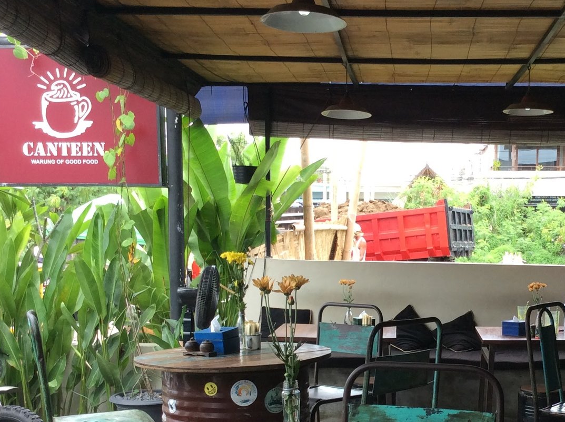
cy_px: 329
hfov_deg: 32.7
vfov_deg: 24.8
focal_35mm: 58
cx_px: 415
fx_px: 945
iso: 40
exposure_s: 1/100
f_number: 2.4
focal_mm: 3.3
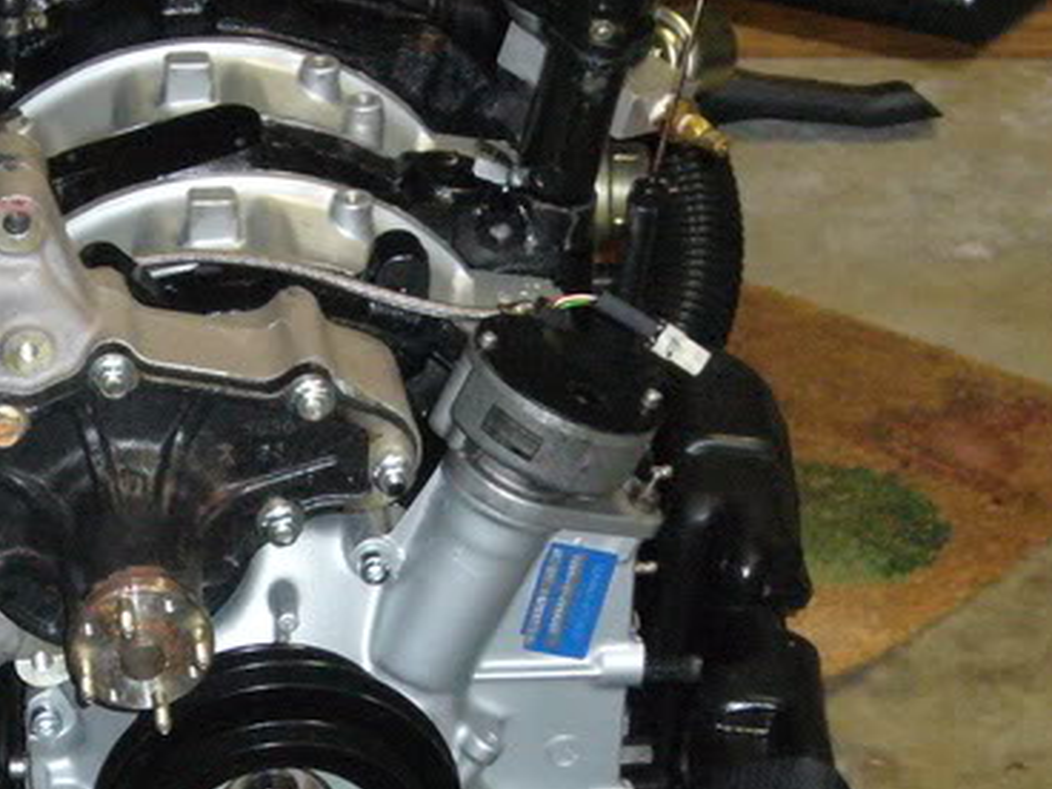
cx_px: 86
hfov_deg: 12.9
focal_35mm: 152
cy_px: 526
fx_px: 4619
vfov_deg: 9.8
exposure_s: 1/30
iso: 400
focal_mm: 11.5
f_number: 4
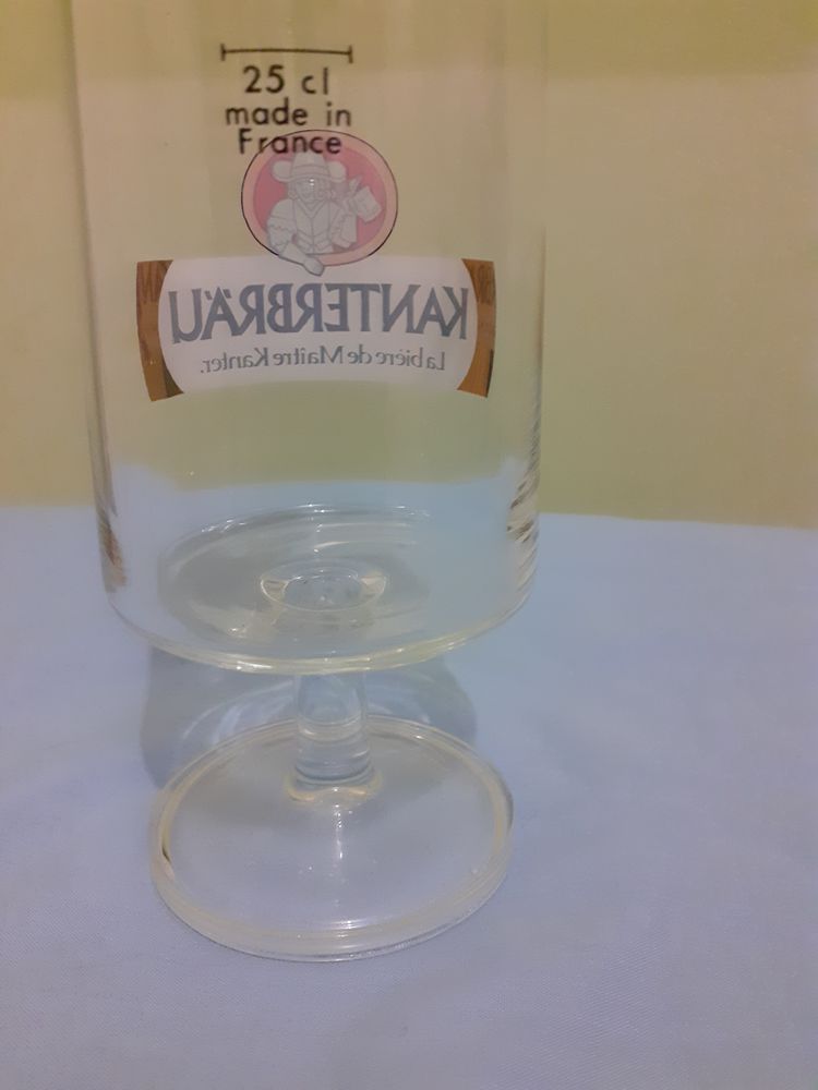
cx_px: 409
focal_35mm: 27
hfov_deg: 51.4
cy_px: 545
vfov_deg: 65.3
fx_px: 851
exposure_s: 1/25
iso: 400
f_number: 1.9
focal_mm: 3.6
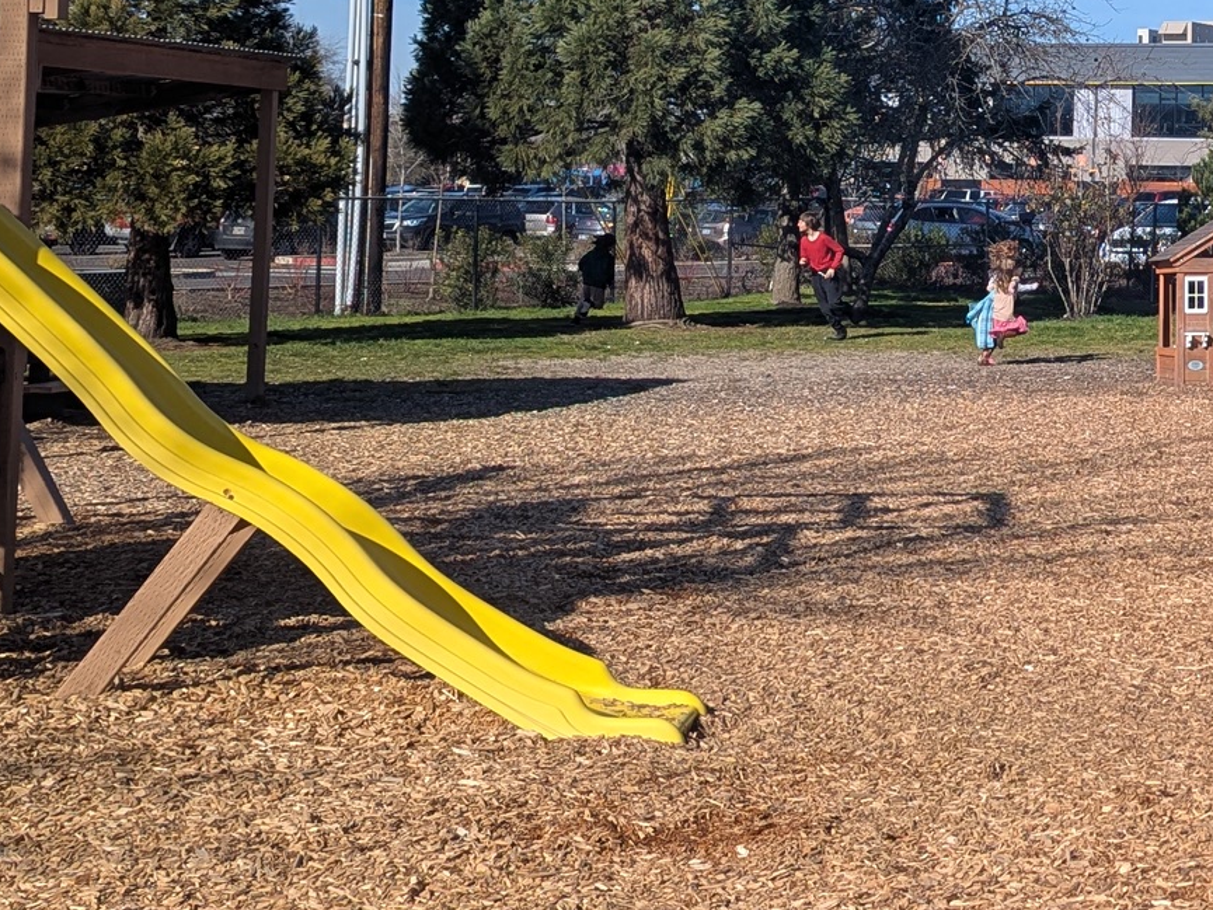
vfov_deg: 20.2
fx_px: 2488
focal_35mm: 71
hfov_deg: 25.5
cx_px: 1317
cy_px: 38
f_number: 1.85
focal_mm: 6.81
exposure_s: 1/2410
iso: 44
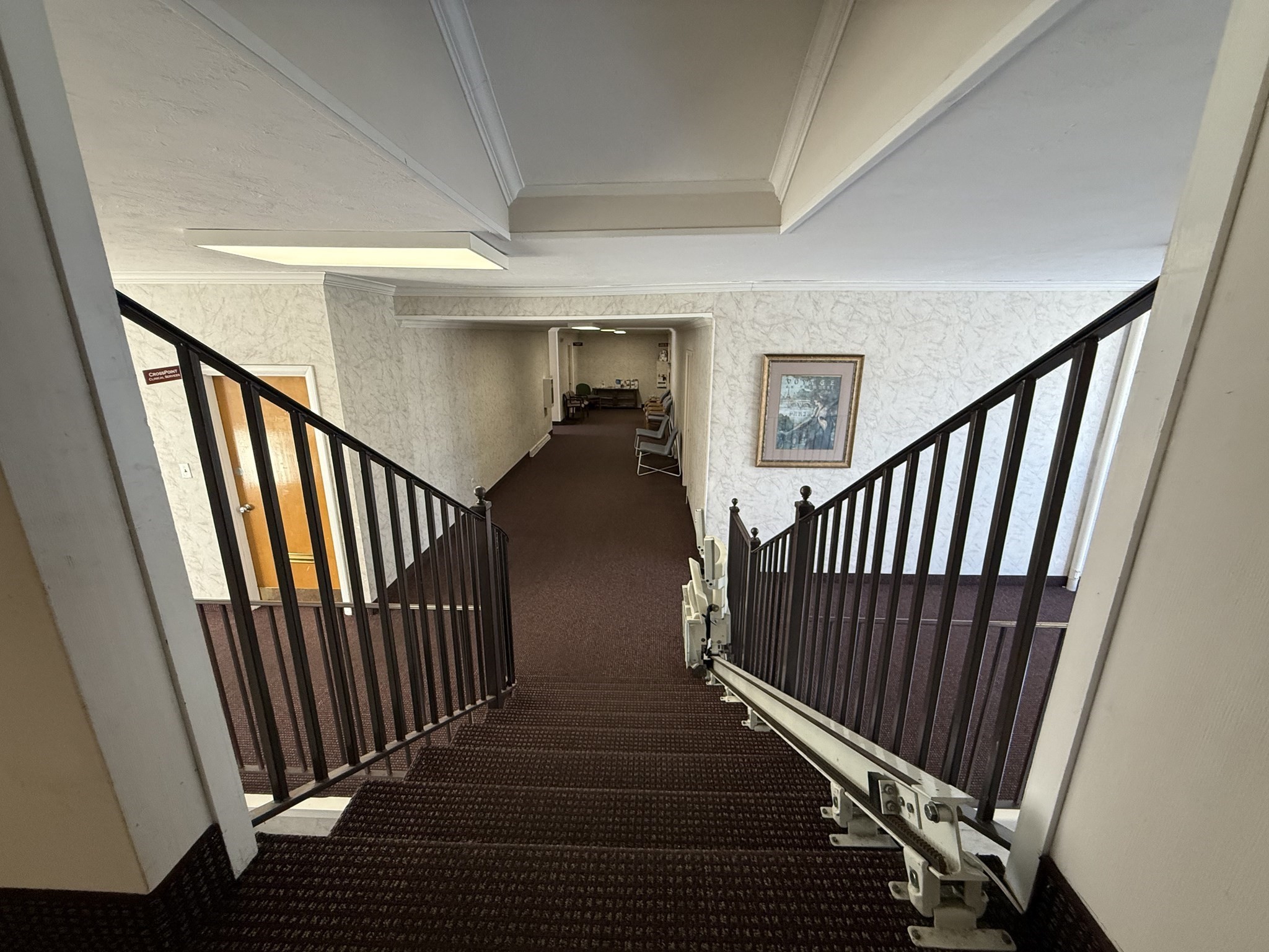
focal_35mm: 14
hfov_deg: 102.1
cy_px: 476
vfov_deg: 85.7
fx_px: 513
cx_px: 634
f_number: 2.2
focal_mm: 2.22
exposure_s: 1/120
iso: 320
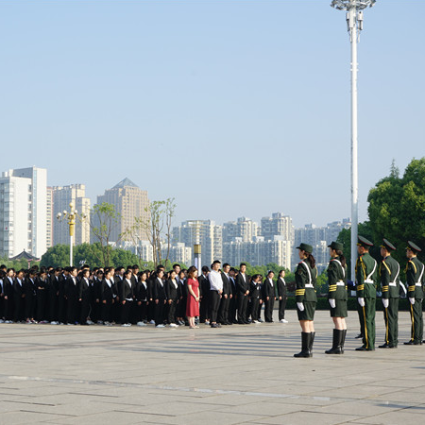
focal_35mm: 59
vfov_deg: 29.1
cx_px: 197
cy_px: 212
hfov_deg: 29.1
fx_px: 820
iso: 100
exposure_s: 1/125
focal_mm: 46
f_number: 10
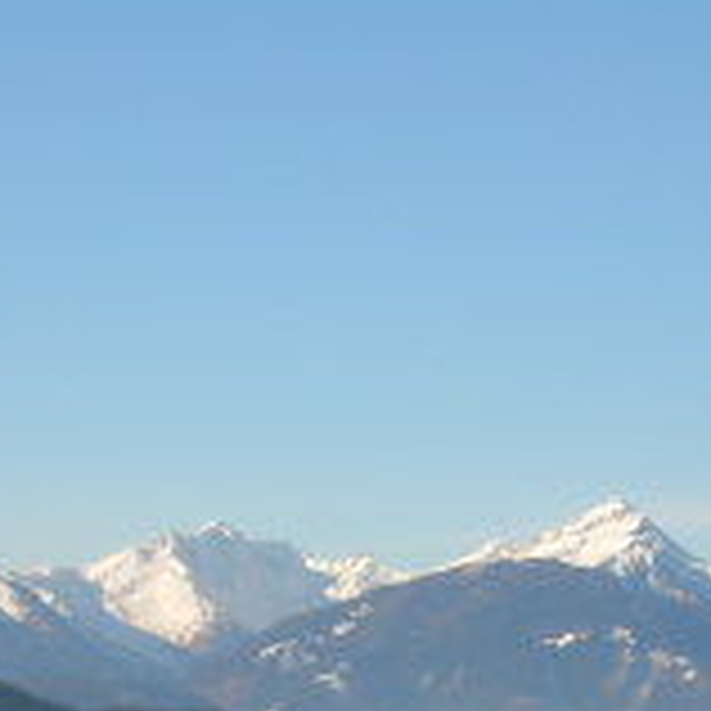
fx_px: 5112
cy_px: 749
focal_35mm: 220
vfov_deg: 7.9
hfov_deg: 8.0
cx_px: 446
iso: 50
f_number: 7.2
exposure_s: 1/170
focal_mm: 13.6
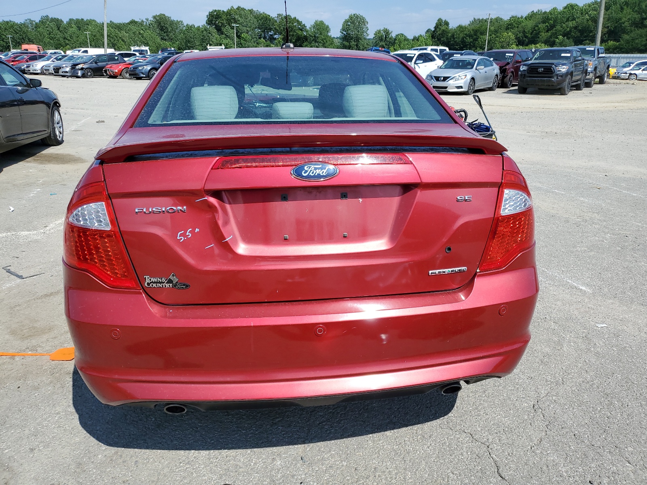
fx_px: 486
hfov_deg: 67.3
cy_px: 242
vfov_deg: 53.1
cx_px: 324
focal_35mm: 26
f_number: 1.5
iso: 50
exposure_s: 1/3333
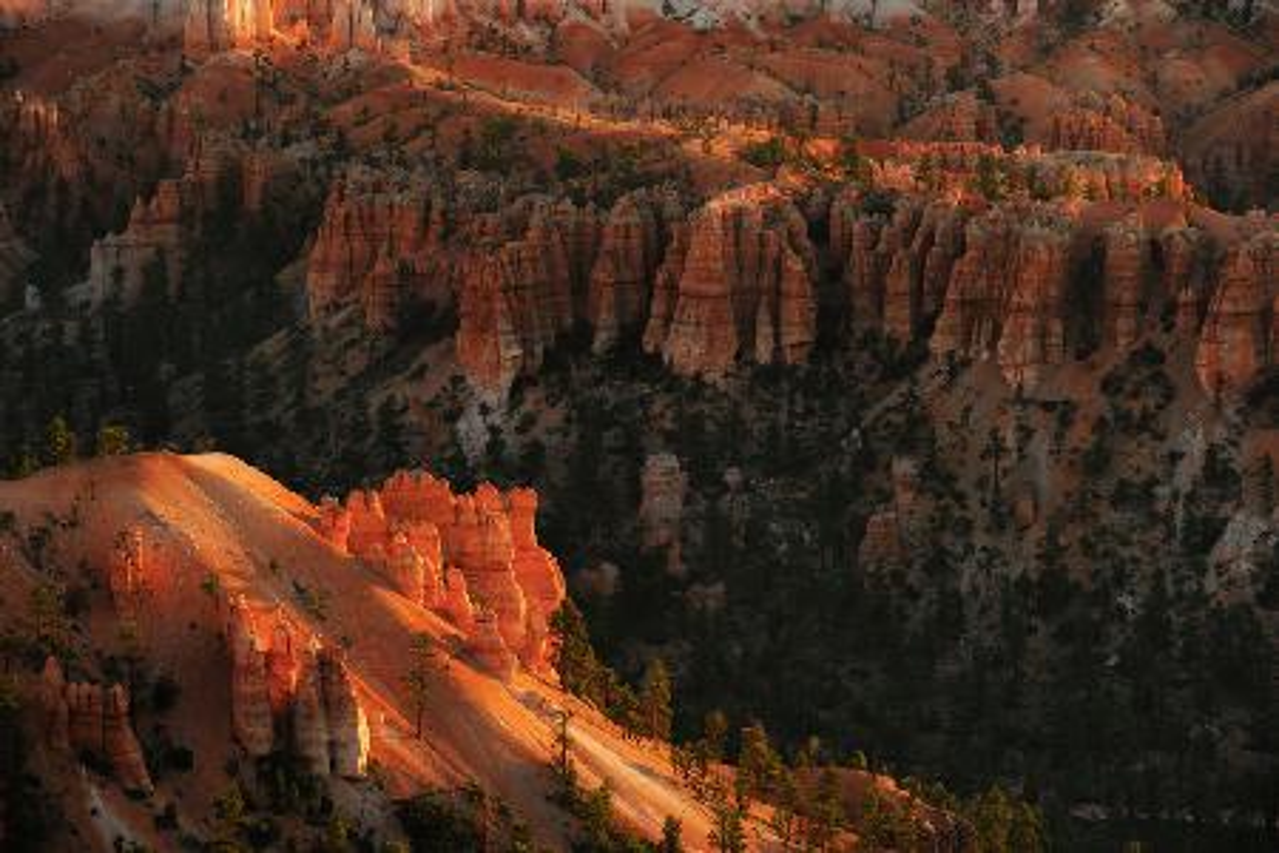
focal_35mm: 200
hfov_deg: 10.3
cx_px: 640
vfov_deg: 6.9
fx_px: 7105
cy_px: 426
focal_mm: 200
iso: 200
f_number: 11
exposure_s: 1/20
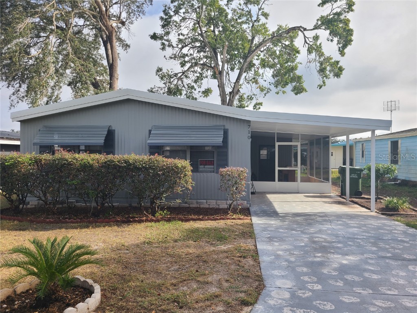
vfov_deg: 53.1
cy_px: 156
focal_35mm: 26
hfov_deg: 67.3
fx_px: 313
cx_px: 208
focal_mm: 5.4
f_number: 1.8
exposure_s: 1/1429
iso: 40
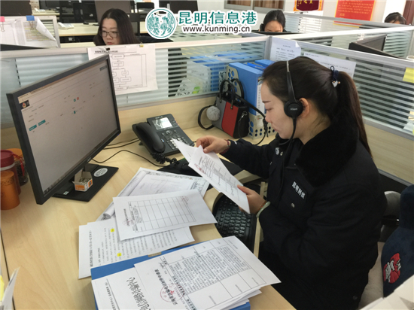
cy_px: 155
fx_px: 347
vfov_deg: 48.2
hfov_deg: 61.7
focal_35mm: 29
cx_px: 207
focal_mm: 4.15
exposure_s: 1/17
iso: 64
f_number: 2.2
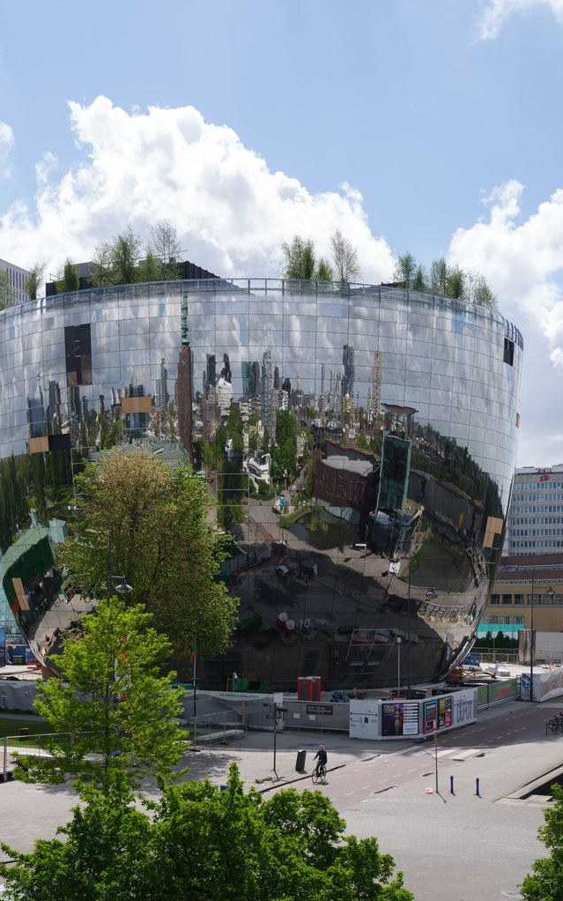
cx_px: 251
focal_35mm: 41
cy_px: 440
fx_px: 1006
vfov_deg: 48.2
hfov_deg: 31.2
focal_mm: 43.3
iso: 100
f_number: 13
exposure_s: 1/110
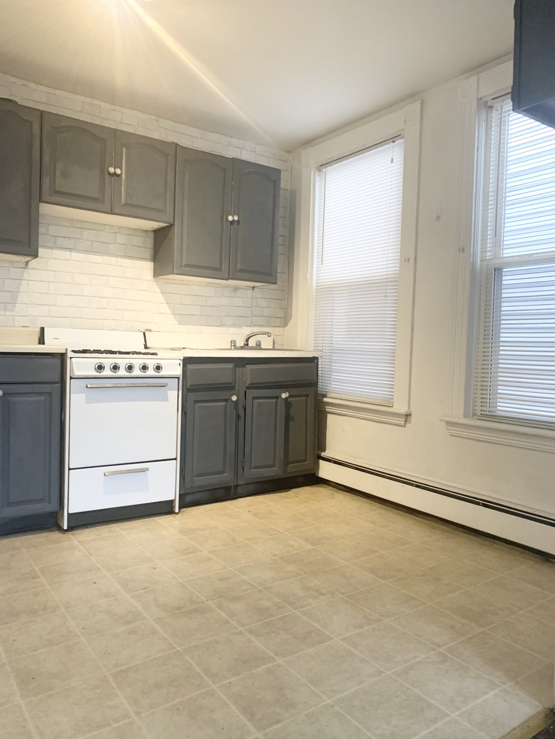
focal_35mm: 26
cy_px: 370
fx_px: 556
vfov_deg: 67.3
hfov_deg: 53.1
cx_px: 278
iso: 160
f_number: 1.8
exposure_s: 1/60
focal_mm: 4.25
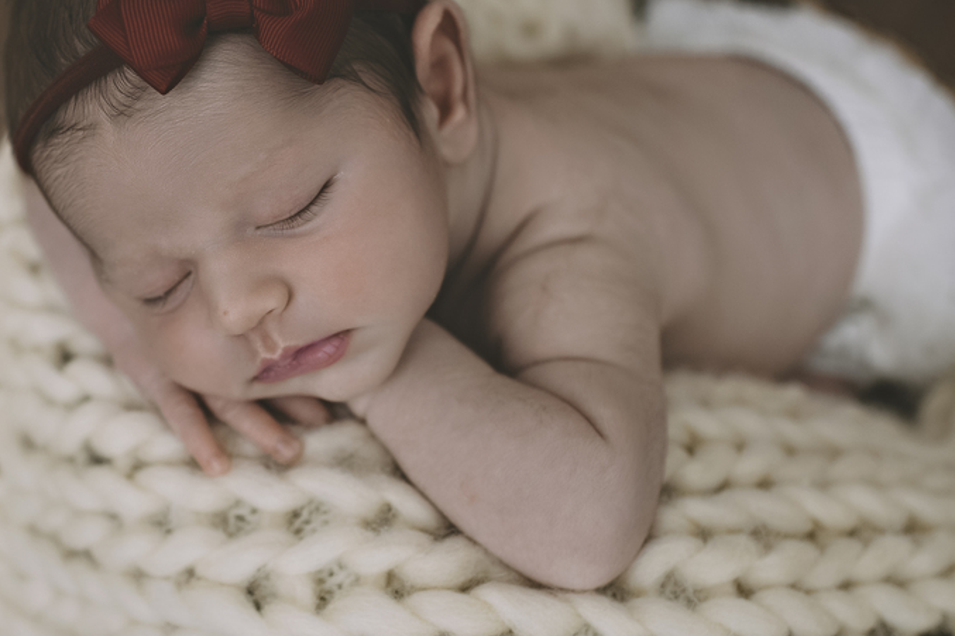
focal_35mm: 62
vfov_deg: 21.9
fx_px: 1644
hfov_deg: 32.1
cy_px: 298
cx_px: 299
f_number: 2.5
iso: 200
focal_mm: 35
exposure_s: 1/200
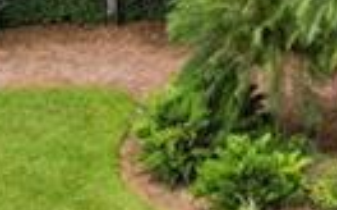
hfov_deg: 11.7
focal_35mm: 174
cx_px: 454
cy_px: -161
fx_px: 1595
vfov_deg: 7.3
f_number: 2.8
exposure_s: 1/400
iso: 100
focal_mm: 8.38
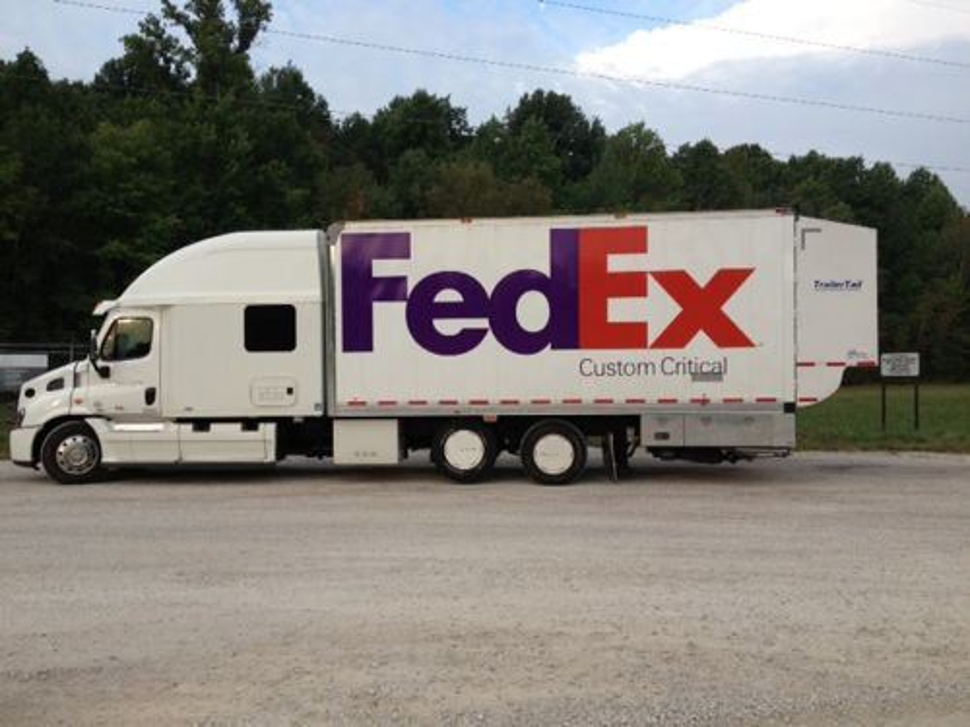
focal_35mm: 35
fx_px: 981
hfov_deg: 52.6
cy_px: 364
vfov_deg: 40.7
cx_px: 485
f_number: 2.4
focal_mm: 4.28
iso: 50
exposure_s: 1/255
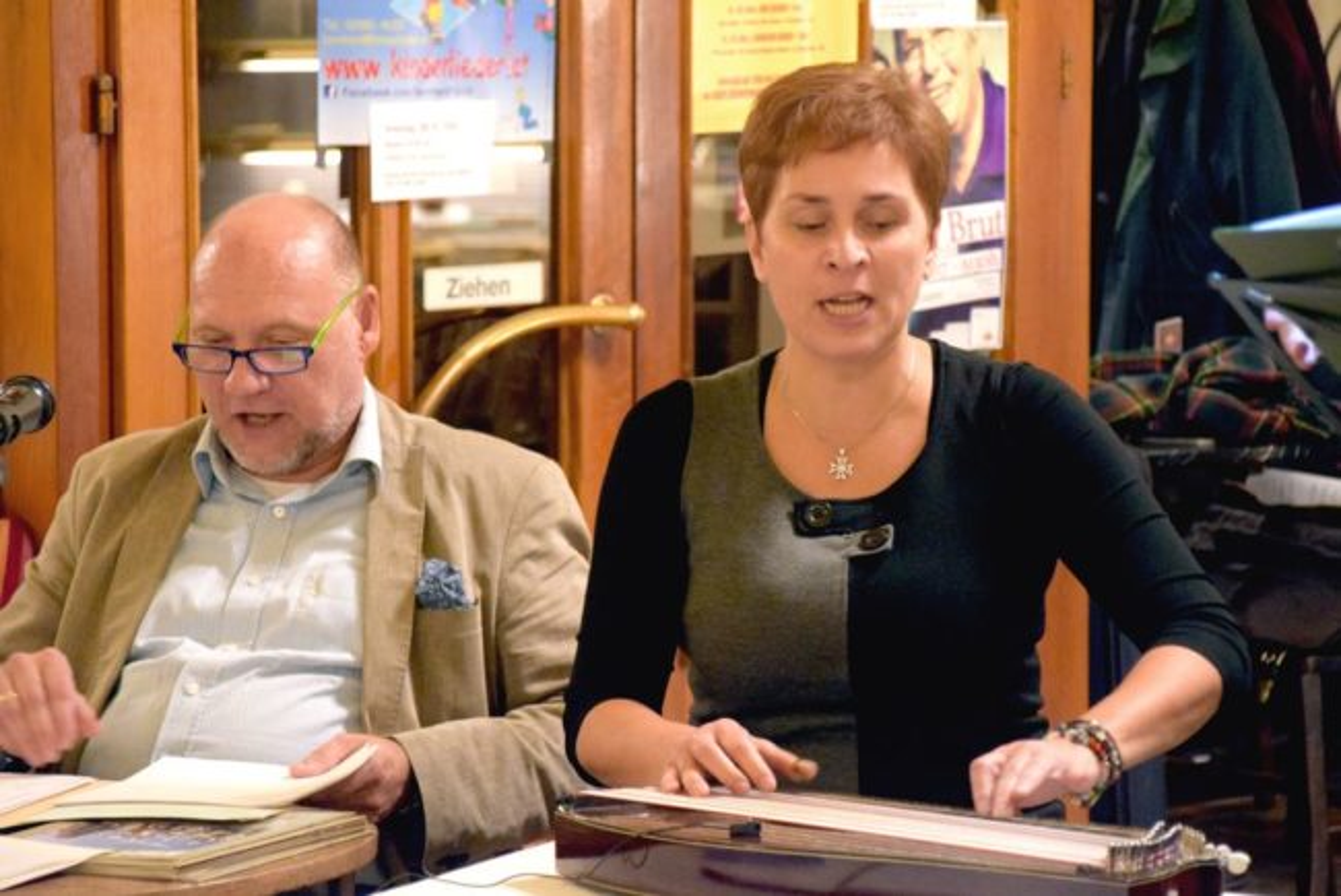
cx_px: 670
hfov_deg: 11.8
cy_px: 448
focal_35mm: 174
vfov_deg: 7.9
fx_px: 6484
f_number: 5.6
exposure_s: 1/40
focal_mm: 116
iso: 6400
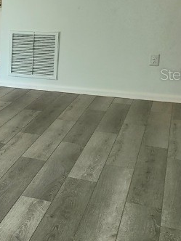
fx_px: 495
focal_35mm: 71
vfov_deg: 27.2
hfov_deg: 17.1
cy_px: 74
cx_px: -143
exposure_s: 1/182
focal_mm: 6.4
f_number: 1.8
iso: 50
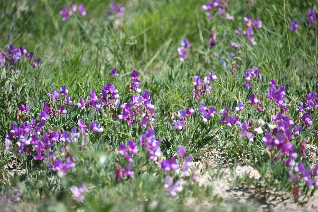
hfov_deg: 6.9
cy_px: 106
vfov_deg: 4.6
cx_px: 159
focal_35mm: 300
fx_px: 2650
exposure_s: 1/640
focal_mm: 300
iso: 160
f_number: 5.6
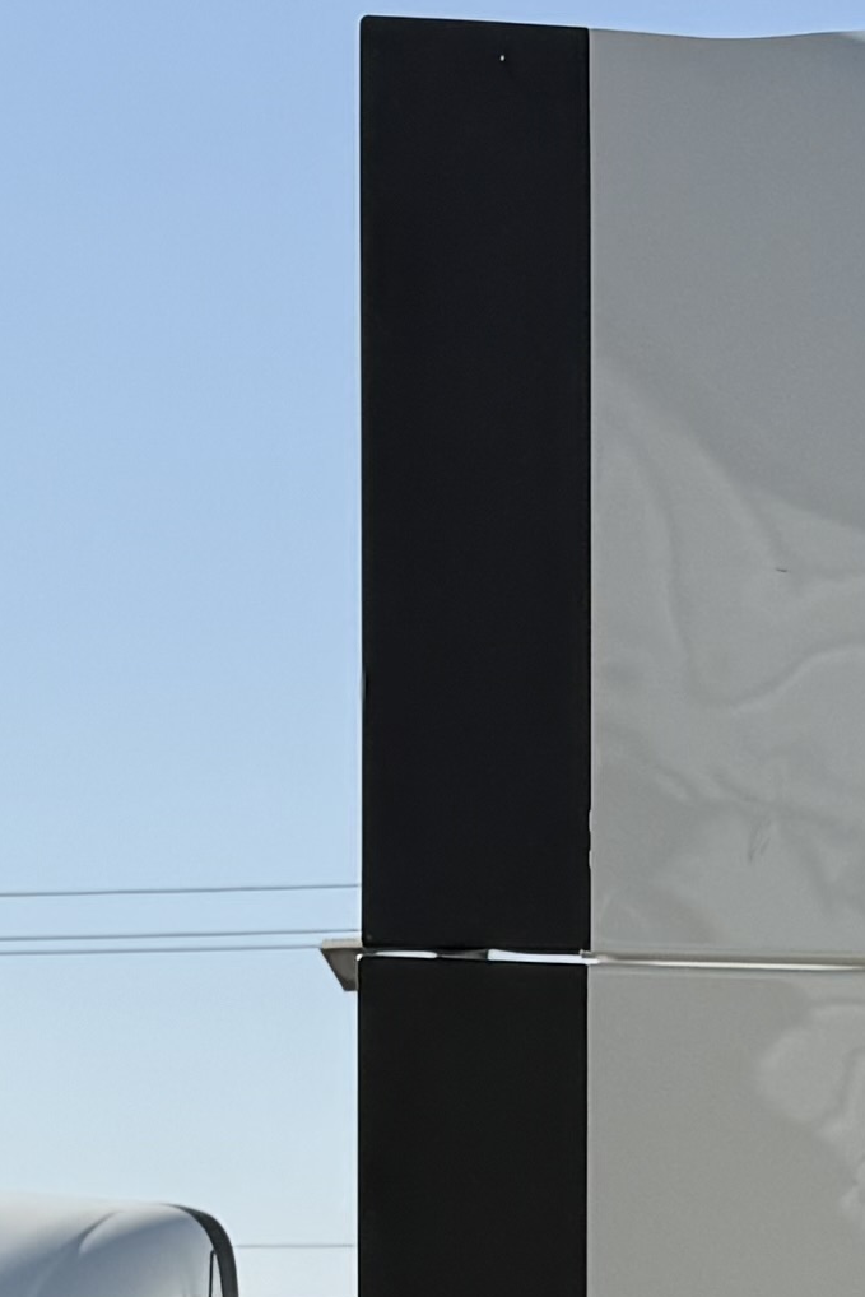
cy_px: 1740
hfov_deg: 9.6
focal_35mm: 140
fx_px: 5044
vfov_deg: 14.0
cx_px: 1229
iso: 80
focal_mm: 6.76
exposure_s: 1/6711
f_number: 1.78
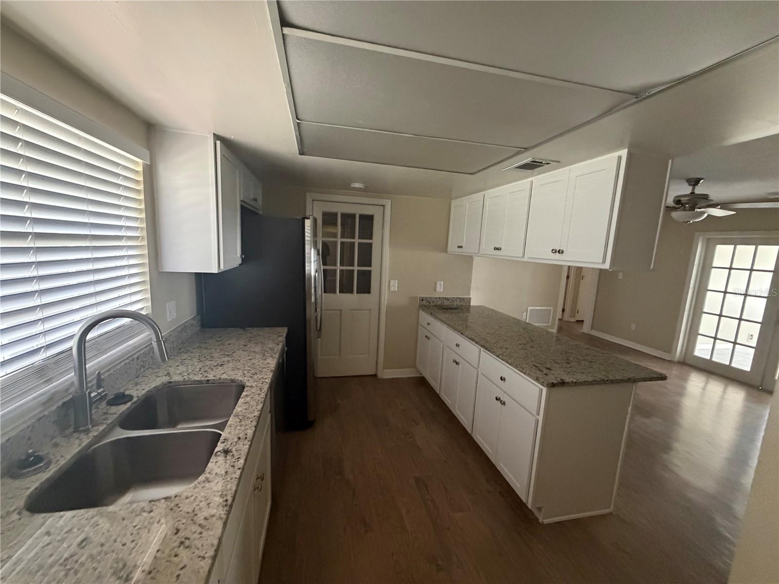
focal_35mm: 14
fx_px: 315
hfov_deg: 102.1
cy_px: 292
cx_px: 390
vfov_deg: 85.7
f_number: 2.2
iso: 800
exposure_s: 1/60
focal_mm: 2.22
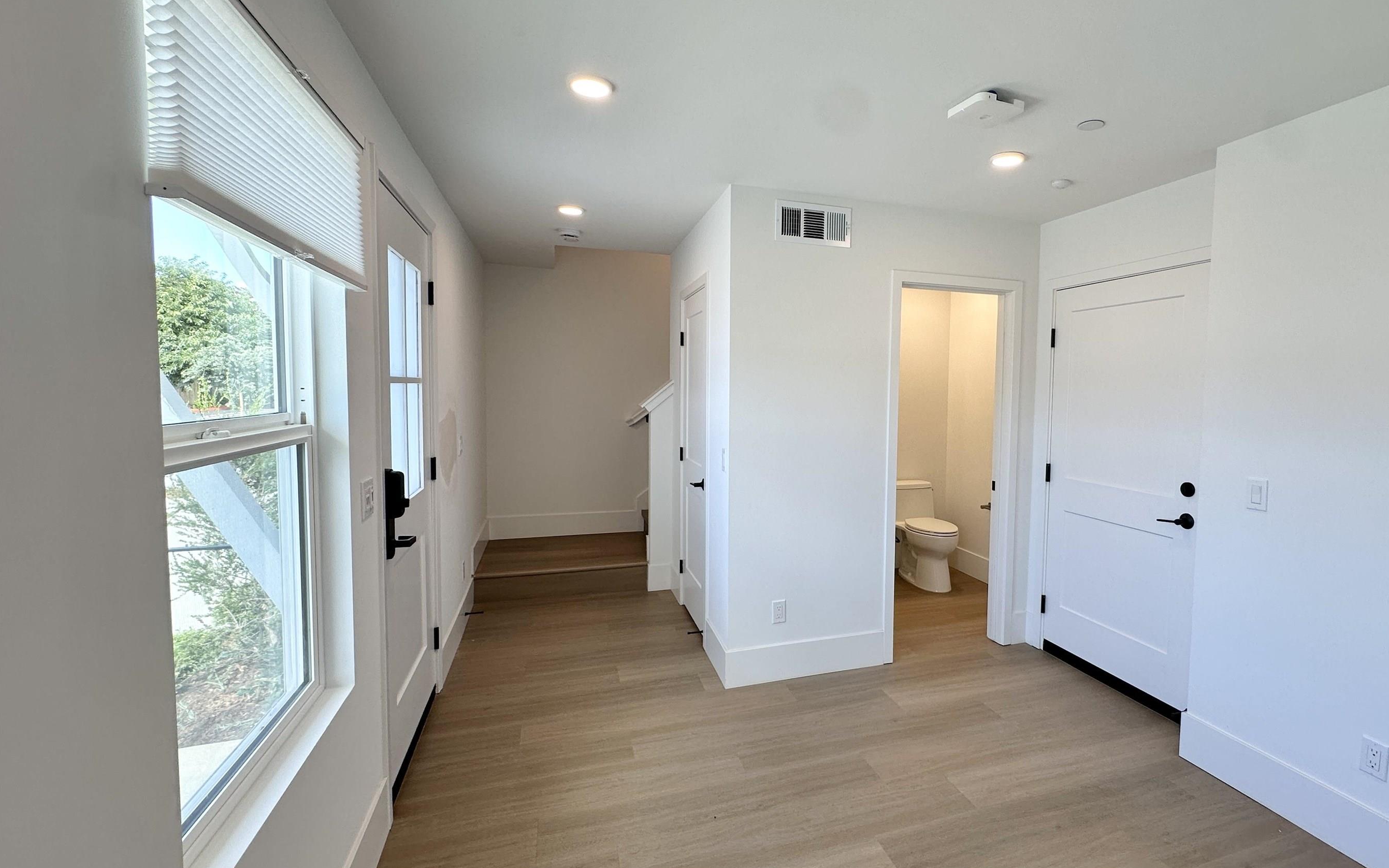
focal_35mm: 17
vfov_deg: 68.0
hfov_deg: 93.7
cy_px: 427
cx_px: 794
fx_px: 644
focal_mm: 2.22
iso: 64
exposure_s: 1/120
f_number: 2.2
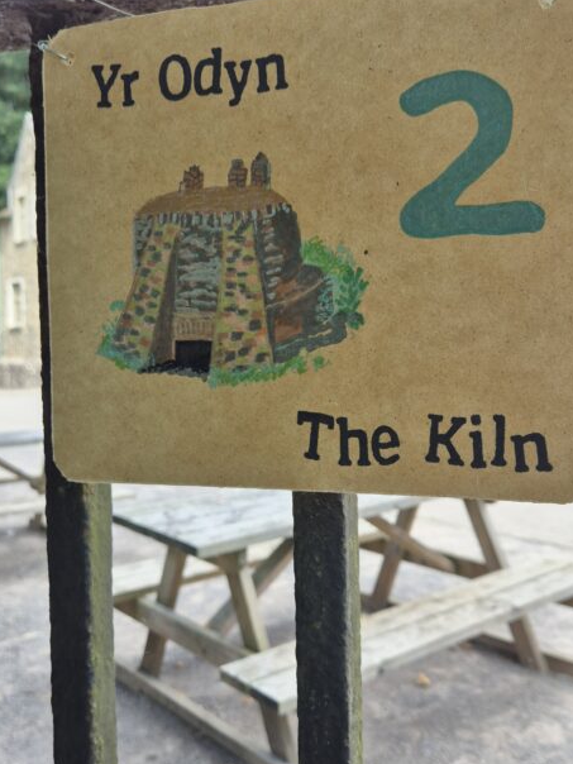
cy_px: 353
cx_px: 338
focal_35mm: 39
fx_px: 861
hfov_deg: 36.7
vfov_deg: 47.8
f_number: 1.8
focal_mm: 5.4
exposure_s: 1/534
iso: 25
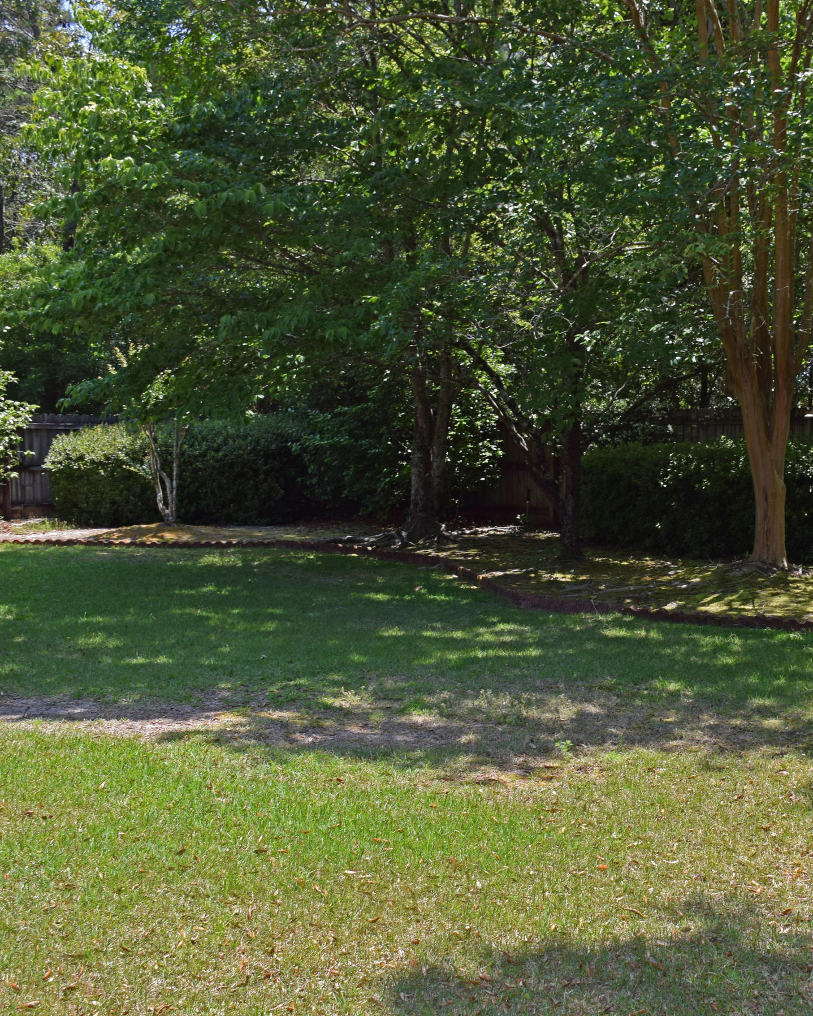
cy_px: 533
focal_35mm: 47
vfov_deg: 39.5
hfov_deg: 31.2
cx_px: 668
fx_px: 1413
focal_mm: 20
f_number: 6.3
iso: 100
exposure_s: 1/160
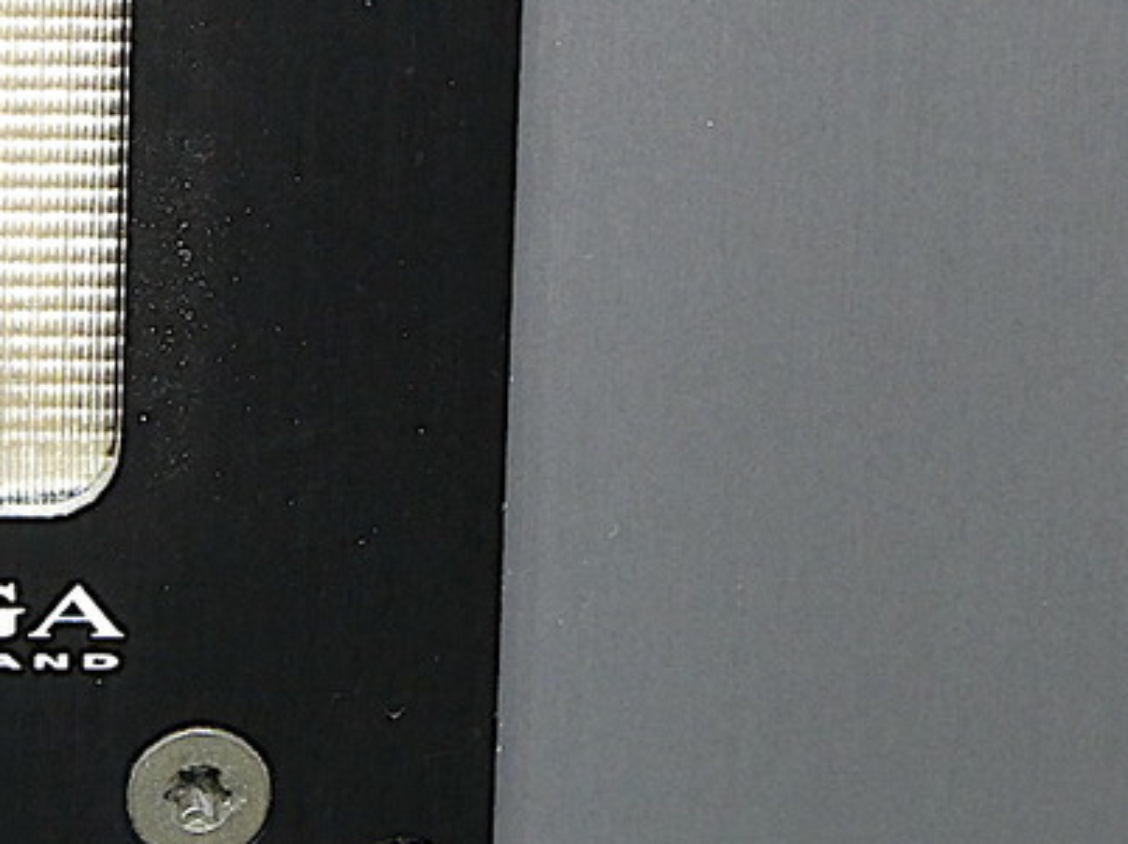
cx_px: -98
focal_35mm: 215
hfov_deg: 9.1
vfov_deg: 6.9
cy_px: 160
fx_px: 7002
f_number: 7.1
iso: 400
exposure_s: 1/2.5
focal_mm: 16.1
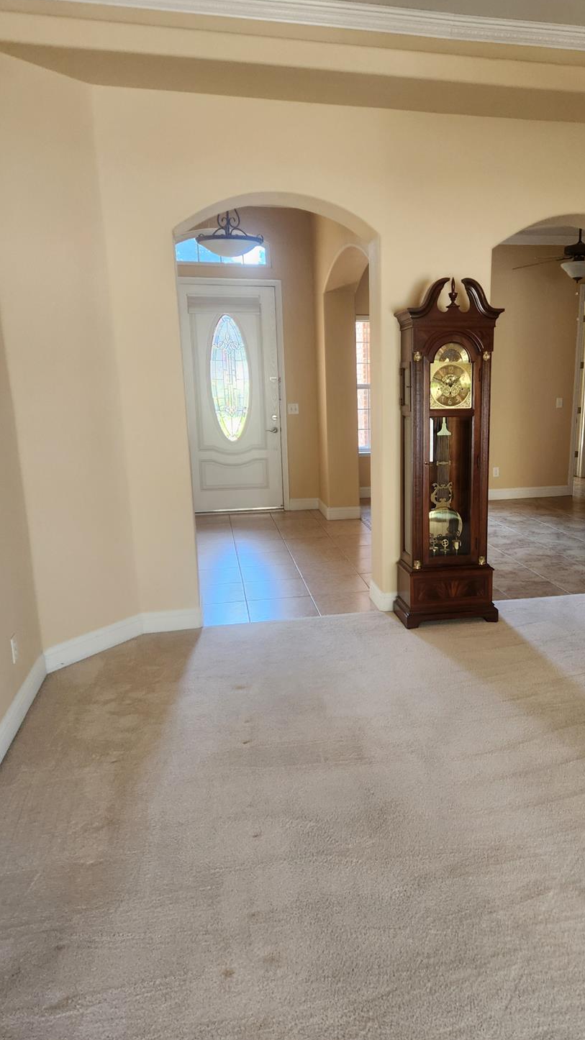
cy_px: 519
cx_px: 369
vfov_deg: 71.9
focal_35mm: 26
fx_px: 717
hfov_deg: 44.0
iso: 200
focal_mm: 5.4
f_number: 1.8
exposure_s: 1/120
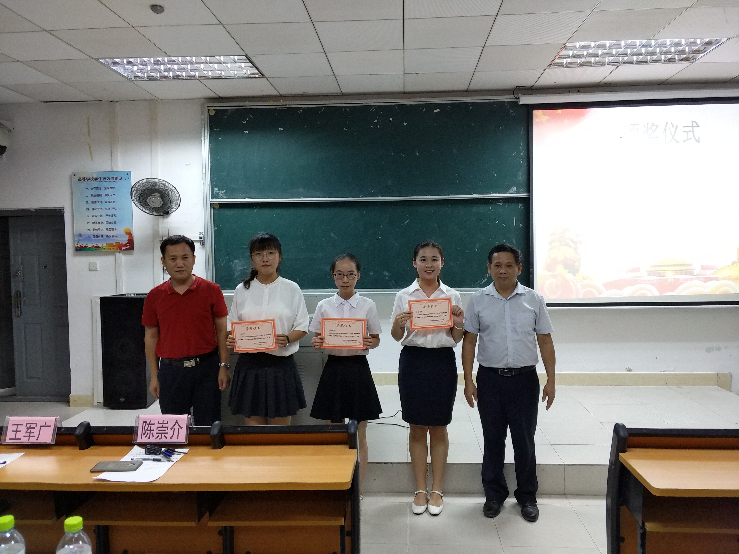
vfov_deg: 54.9
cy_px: 277
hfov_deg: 69.4
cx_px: 370
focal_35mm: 25
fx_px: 534
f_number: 1.7
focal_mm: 4.32
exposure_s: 1/50
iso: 200
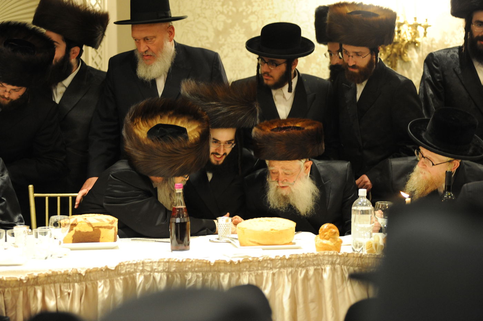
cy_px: 160
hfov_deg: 19.5
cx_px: 242
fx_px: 1408
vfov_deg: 13.0
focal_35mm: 105
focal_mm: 105
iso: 3200
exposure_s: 1/100
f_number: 3.2
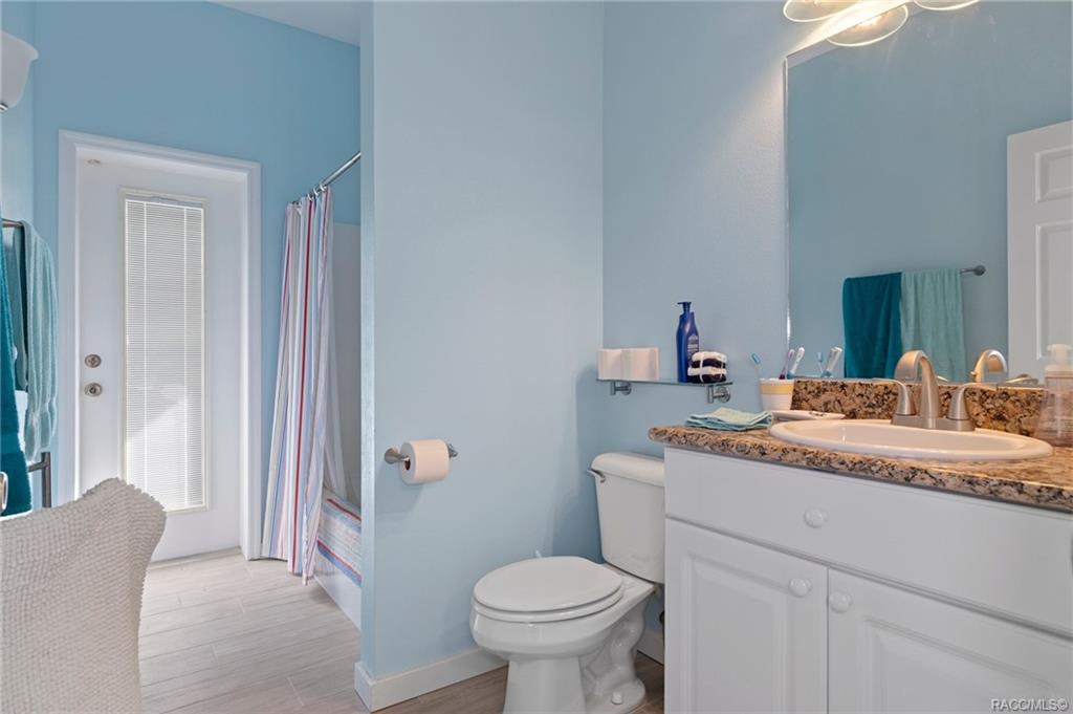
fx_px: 581
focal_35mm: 20
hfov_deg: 85.5
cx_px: 536
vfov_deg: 63.1
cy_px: 357
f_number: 8
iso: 320
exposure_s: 1/1.25
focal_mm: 13
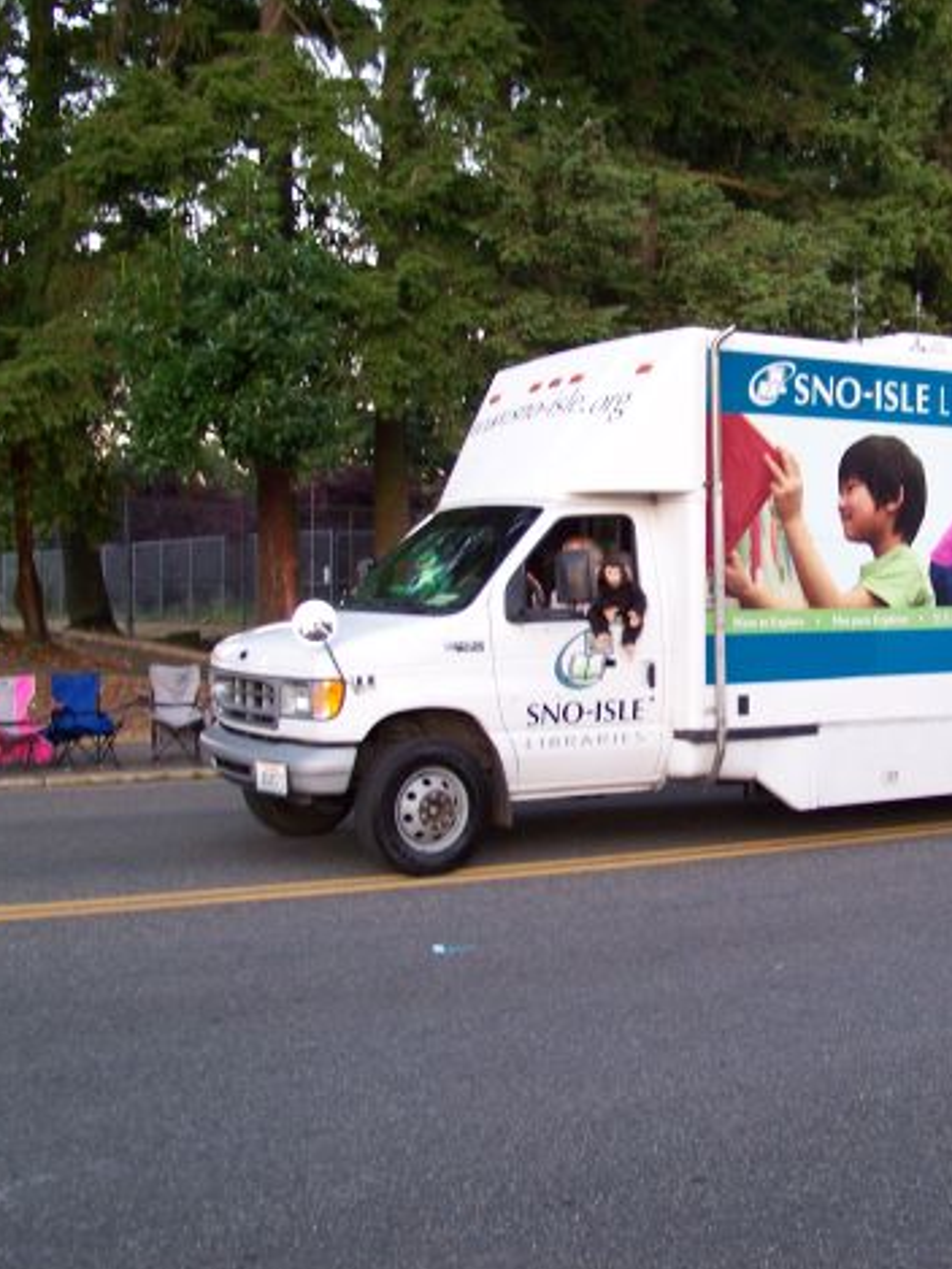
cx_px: 700
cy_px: 641
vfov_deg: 42.1
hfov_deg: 31.7
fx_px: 1649
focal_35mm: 45
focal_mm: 5.85
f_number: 2.8
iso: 100
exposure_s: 1/30
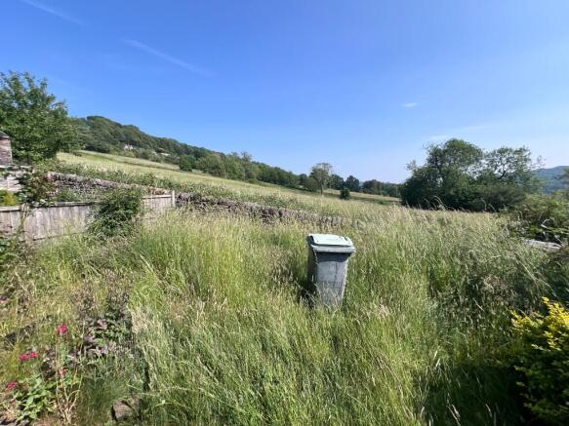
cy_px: 213
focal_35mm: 13
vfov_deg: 89.9
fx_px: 214
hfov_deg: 106.2
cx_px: 284
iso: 32
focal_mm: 1.57
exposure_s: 1/1357
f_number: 1.8
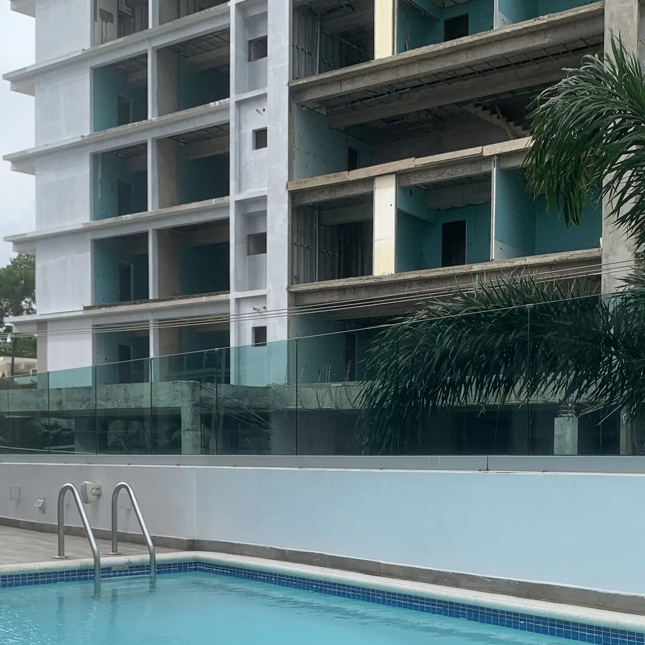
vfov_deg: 34.6
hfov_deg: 35.3
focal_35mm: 48
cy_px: 480
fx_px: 1012
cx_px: 273
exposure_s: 1/1427
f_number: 1.8
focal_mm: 4.25
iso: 25
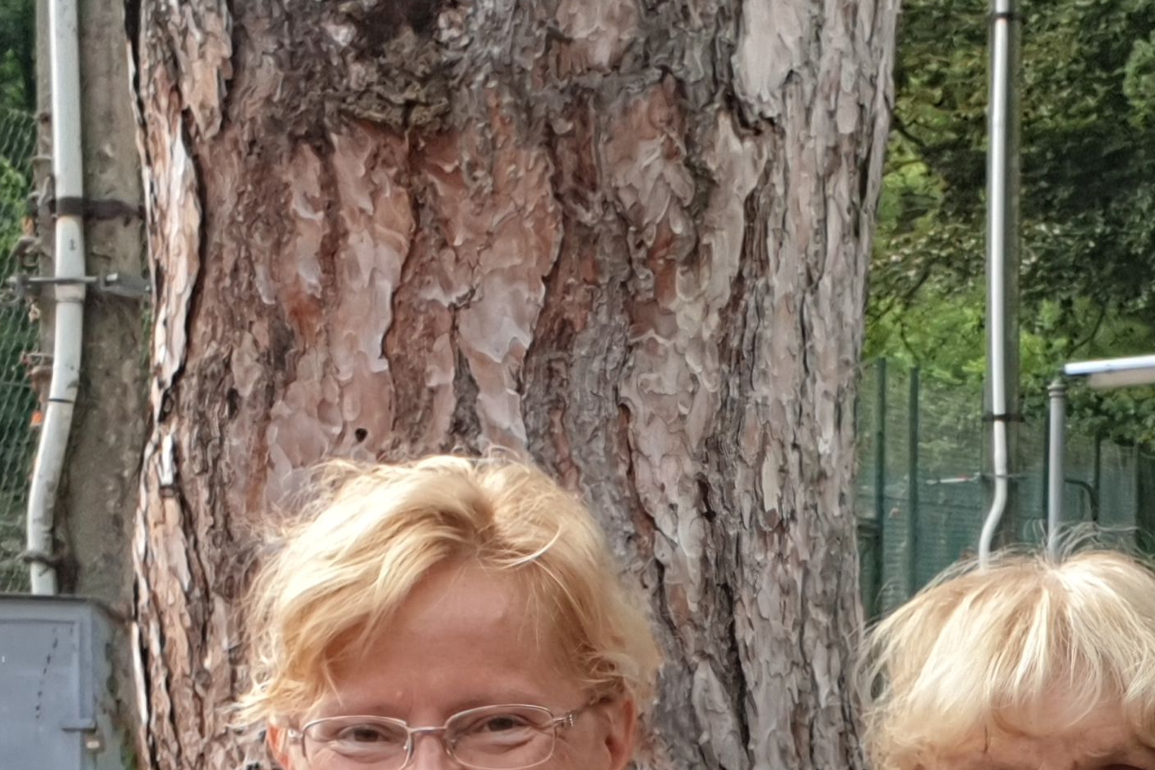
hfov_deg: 26.0
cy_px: 1209
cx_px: 863
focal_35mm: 77
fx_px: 2470
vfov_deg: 16.0
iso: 50
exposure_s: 1/275
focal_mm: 4.3
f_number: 2.4
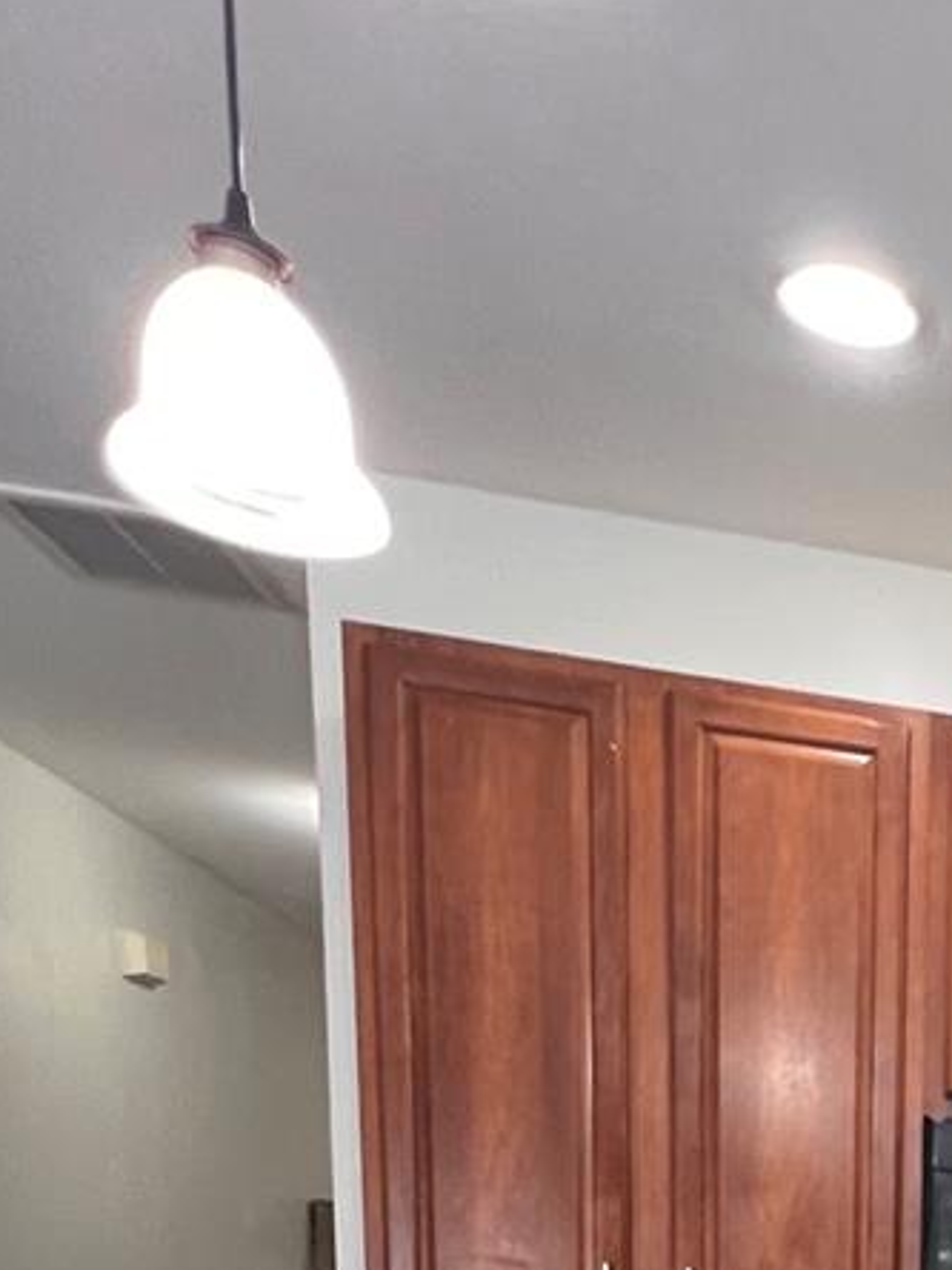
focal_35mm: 45
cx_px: 1404
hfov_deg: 25.1
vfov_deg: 30.9
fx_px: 1650
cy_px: 1725
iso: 250
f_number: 1.8
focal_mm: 1.57
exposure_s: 1/120
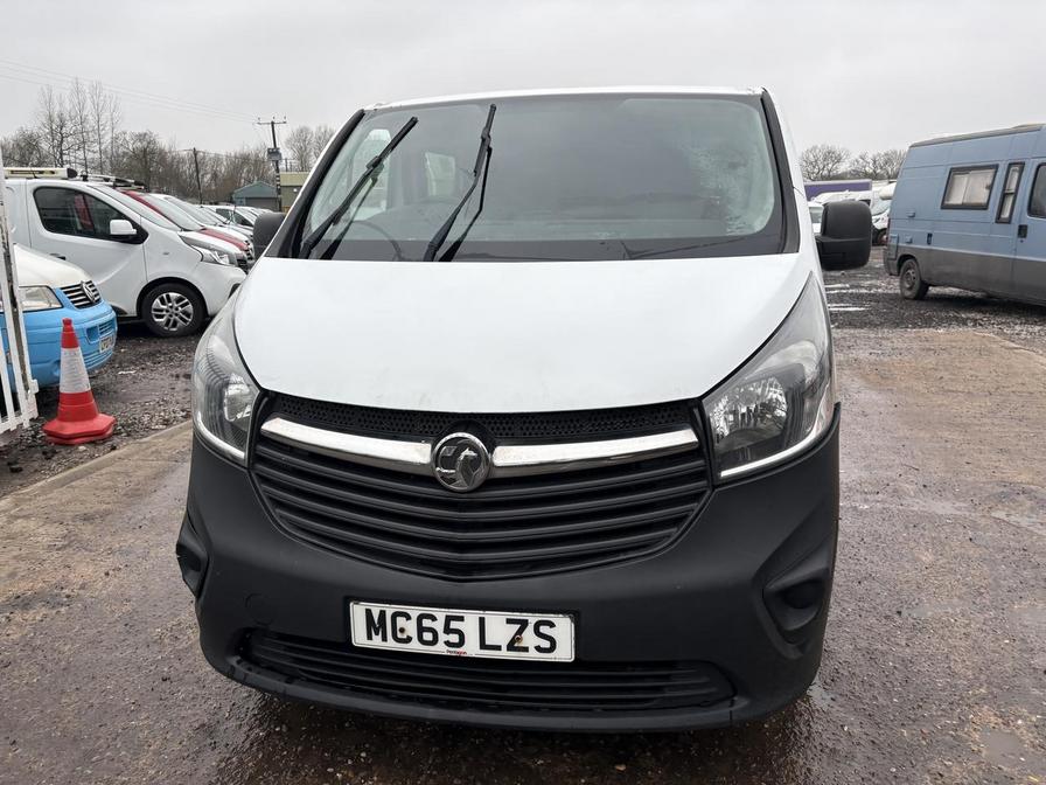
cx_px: 523
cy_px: 392
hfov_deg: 67.3
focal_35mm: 26
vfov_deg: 53.1
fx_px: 786
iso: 50
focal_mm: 5.96
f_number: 1.6
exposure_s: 1/433
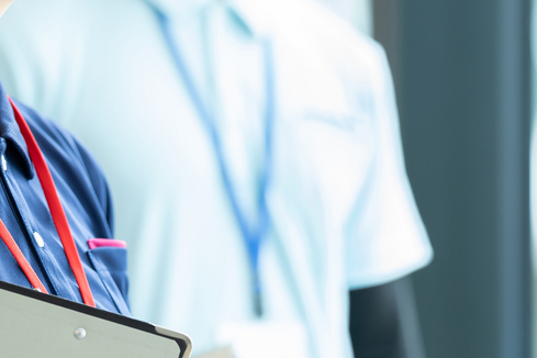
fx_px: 4937
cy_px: -14
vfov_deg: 4.1
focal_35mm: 331
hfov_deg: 6.2
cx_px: 138
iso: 250
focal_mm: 135
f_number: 1.8
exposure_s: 1/125
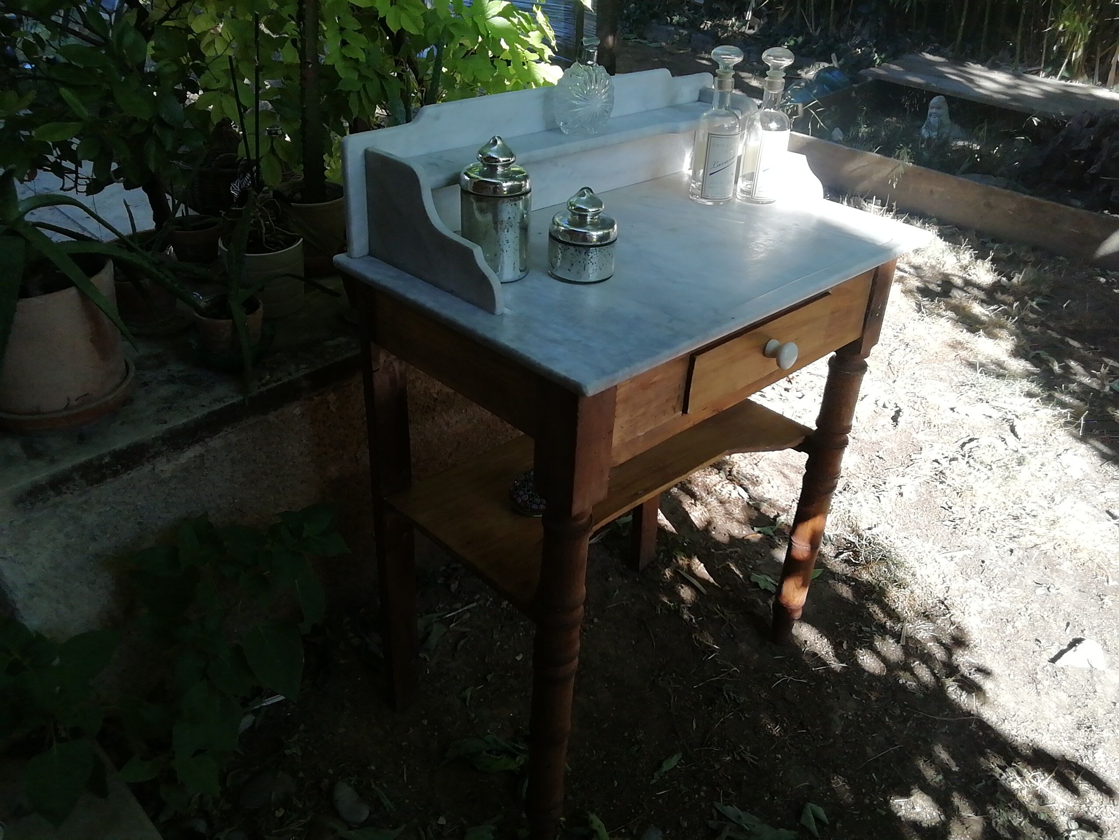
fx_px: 905
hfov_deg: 63.4
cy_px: 420
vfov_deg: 49.7
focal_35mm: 28
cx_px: 560
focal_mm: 2.4
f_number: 2.4
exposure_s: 1/205
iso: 100
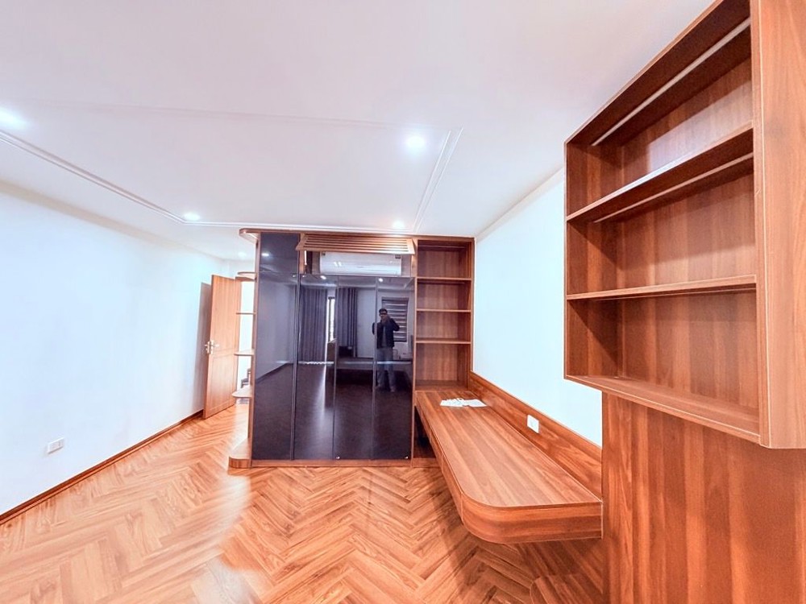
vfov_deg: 85.7
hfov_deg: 102.1
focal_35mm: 14
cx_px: 403
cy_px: 302
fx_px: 326
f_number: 2.2
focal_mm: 2.22
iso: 400
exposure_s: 1/50
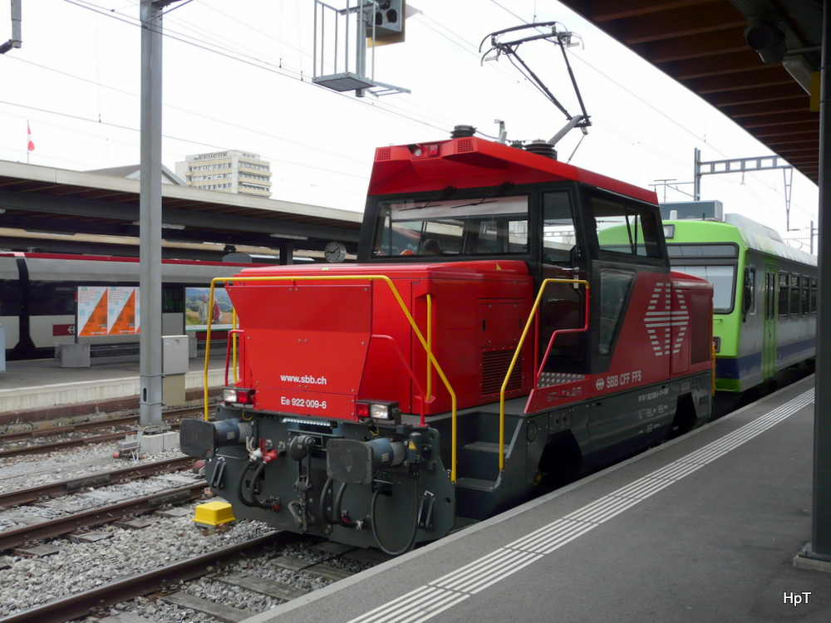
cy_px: 312
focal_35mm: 35
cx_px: 416
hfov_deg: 52.6
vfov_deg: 40.7
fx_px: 840
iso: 100
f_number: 3.2
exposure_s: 1/100
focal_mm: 5.8
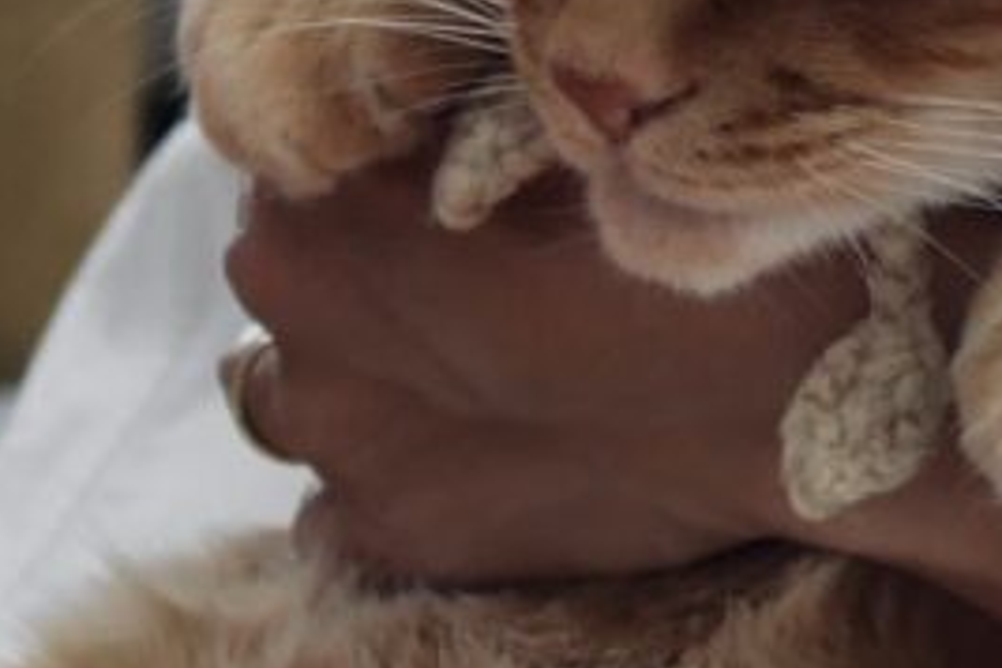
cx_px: -792
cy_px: 1199
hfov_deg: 8.3
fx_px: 6624
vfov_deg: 5.7
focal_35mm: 238
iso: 200
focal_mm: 15
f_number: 1.7
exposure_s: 1/125
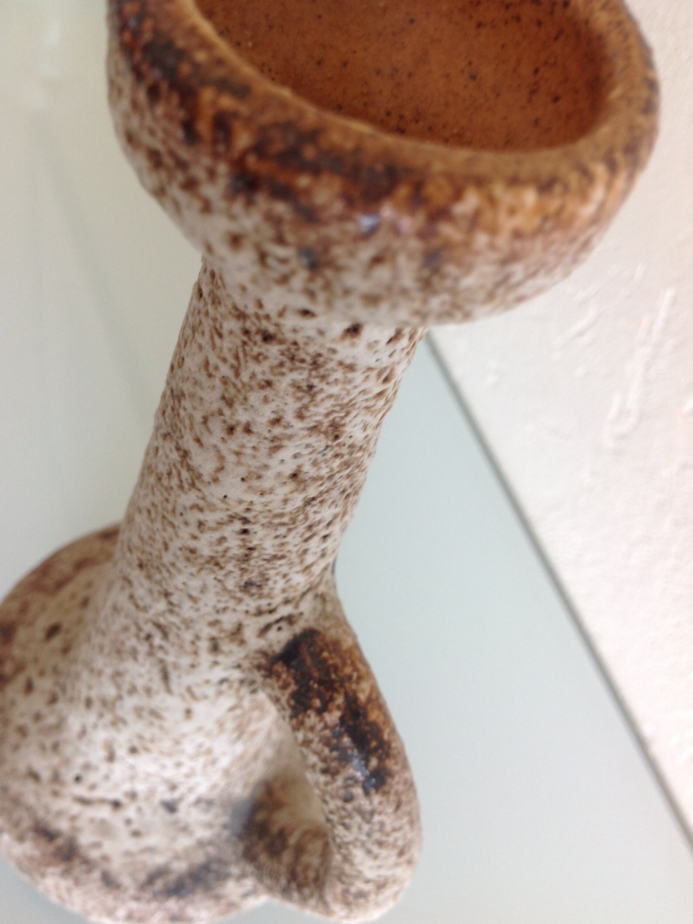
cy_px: 469
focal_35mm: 36
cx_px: 345
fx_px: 961
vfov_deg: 51.4
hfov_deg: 39.7
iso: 50
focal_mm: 4.28
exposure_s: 1/24
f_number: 2.4
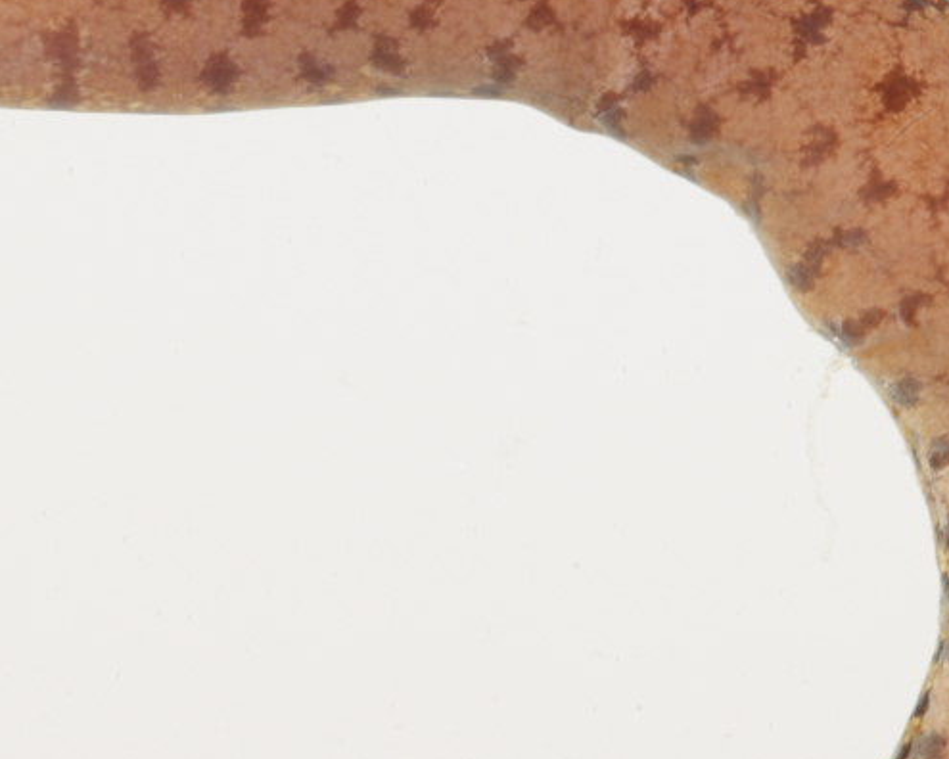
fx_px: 12105
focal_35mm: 431
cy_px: 600
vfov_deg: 3.6
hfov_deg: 4.5
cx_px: 107
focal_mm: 105
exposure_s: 1/60
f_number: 22
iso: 100
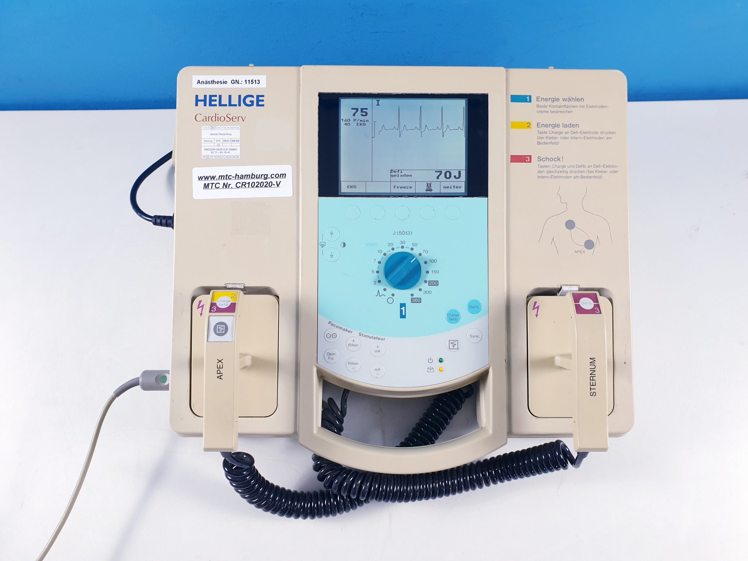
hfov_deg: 67.3
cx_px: 374
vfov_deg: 53.1
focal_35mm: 26
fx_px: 562
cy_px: 280
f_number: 2.4
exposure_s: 1/50
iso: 64
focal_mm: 4.3
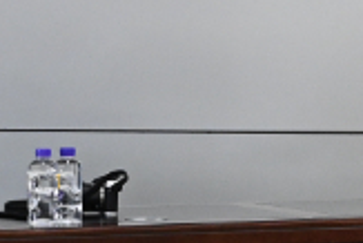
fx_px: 3714
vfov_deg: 3.7
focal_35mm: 368
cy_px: 26
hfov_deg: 5.5
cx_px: 628
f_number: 4.5
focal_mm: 47
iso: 1600
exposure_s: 1/80
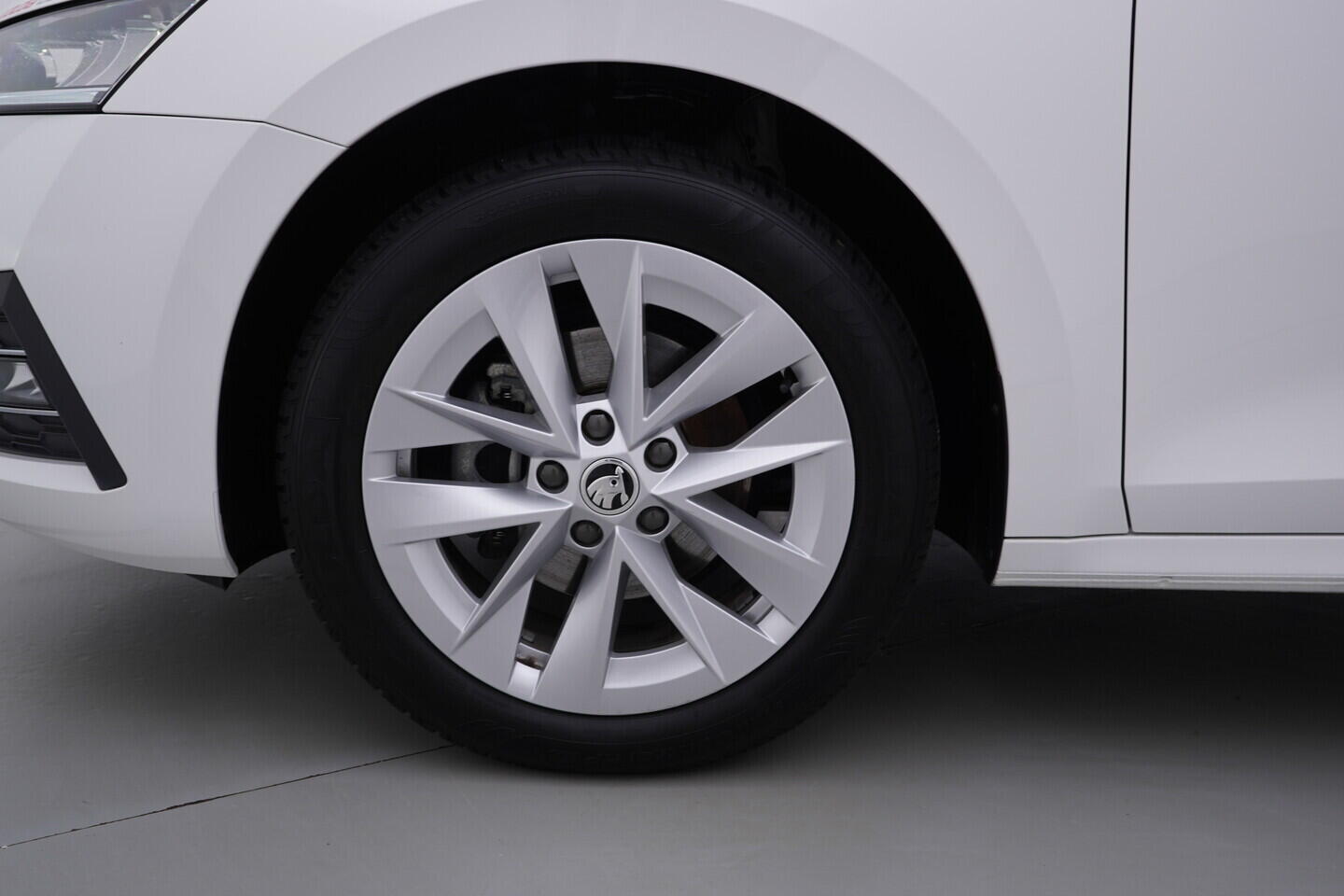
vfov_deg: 36.9
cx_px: 672
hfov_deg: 53.1
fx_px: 1344
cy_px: 448
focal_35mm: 36
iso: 125
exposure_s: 1/100
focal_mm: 24
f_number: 4.5
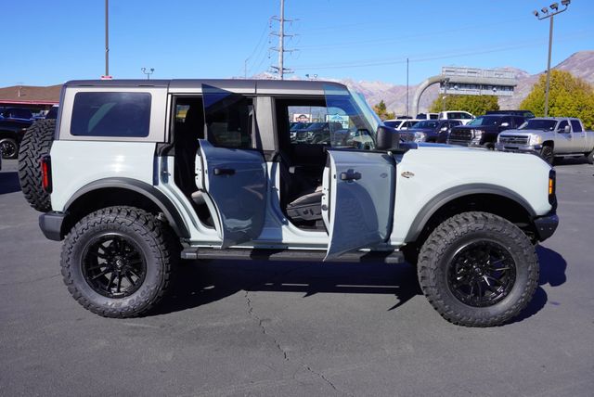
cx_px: 297
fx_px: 545
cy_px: 198
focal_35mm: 33
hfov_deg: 57.2
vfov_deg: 40.0
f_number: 10
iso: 100
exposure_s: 1/160
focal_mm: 22
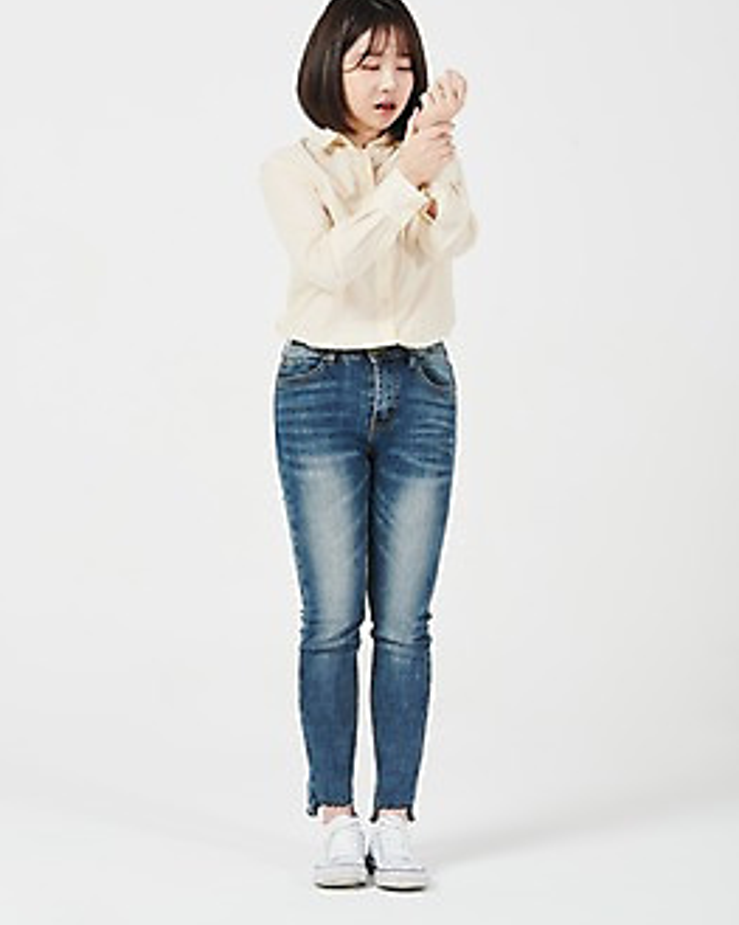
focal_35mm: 80
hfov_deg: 19.2
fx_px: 2188
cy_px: 388
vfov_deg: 23.8
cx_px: 370
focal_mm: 70
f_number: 13
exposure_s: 1/125
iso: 100
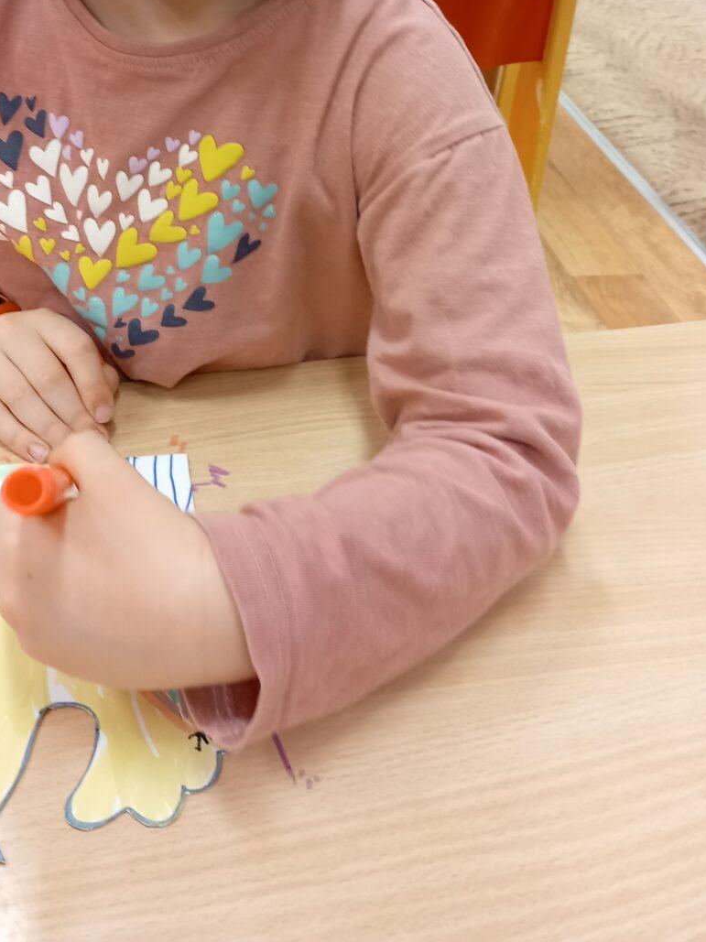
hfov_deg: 34.3
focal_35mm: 42
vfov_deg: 43.1
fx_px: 1143
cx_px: 328
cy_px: 211
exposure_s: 1/33.3
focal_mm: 4
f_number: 1.8
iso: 160
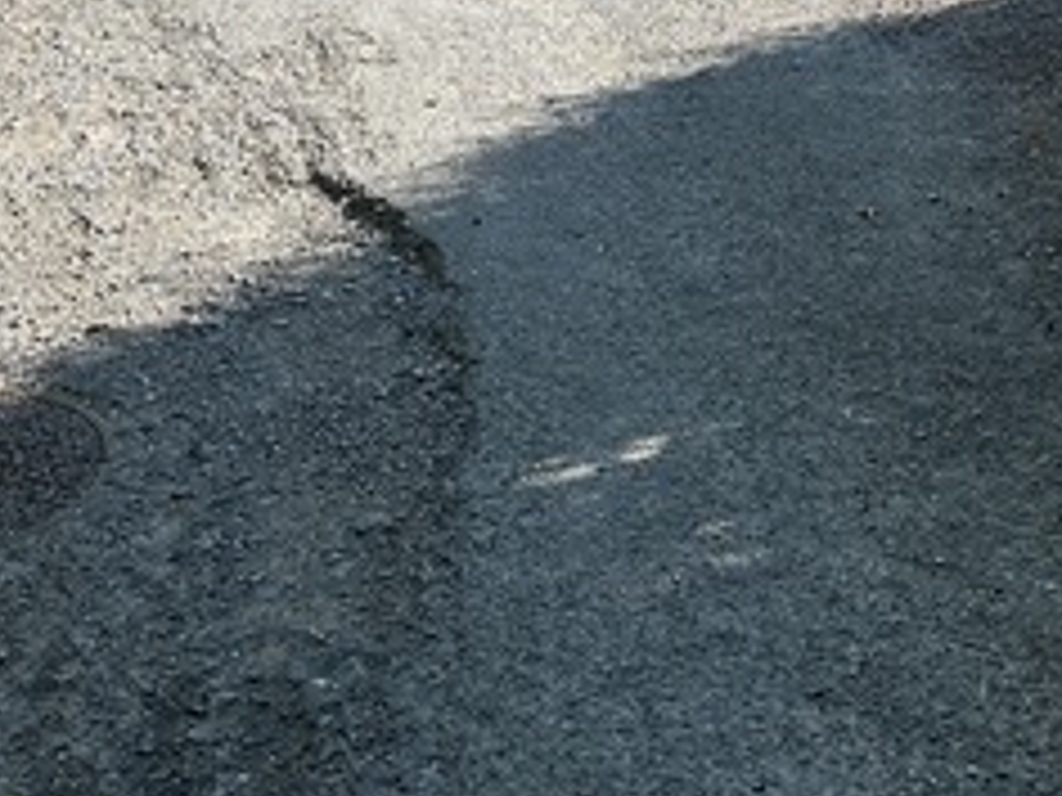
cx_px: 454
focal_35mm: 65
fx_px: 1994
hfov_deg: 29.8
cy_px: -279
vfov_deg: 20.4
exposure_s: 1/1321
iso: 80
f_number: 1.78
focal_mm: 6.86
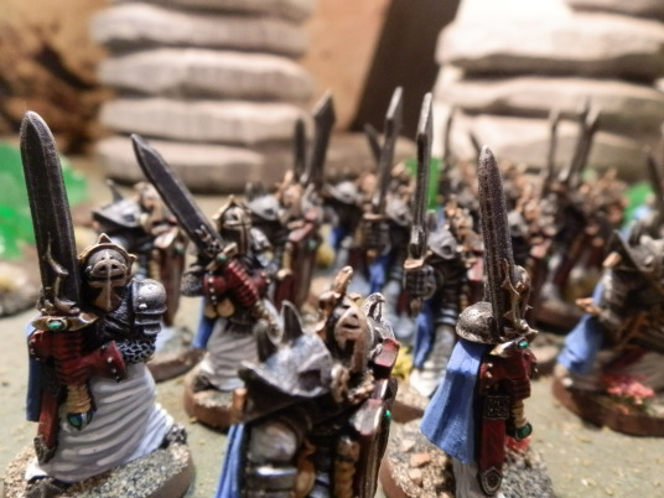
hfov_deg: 63.4
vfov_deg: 49.7
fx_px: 537
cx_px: 332
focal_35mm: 28
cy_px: 249
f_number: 3.1
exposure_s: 1/40
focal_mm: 5
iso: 400
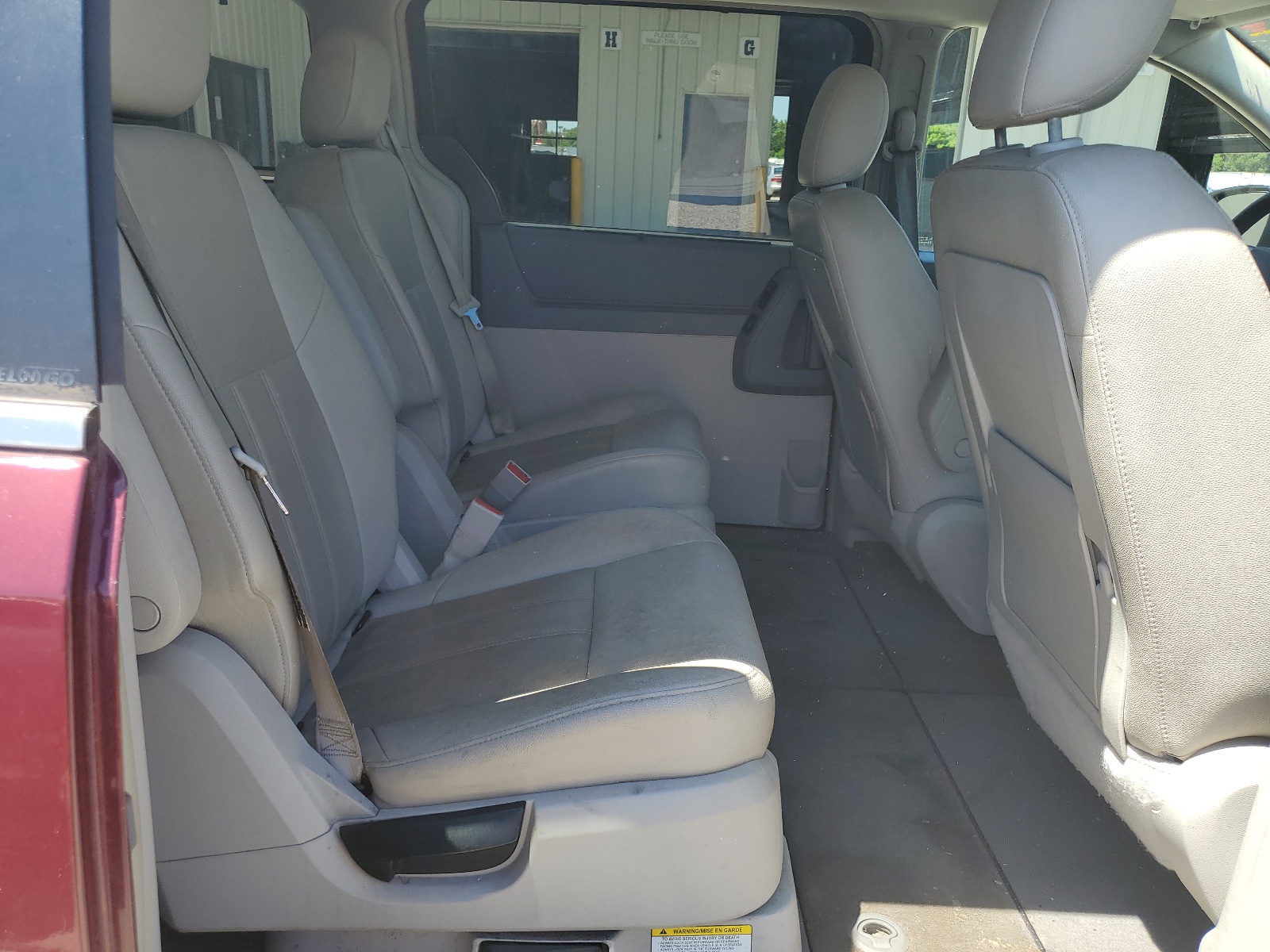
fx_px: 954
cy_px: 476
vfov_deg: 53.1
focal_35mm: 26
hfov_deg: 67.3
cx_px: 635
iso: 50
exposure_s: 1/667
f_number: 1.5
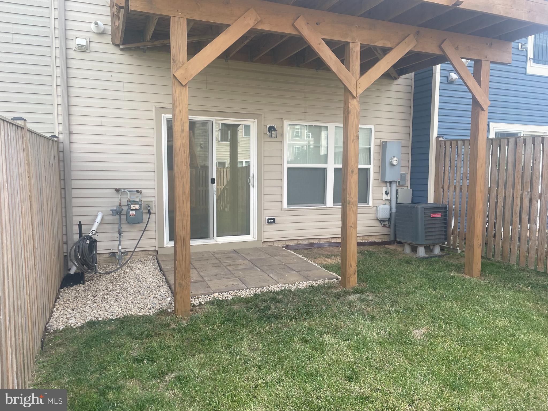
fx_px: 412
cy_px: 206
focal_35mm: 26
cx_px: 274
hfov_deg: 67.3
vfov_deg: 53.1
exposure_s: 1/725
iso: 32
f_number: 1.6
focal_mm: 4.2
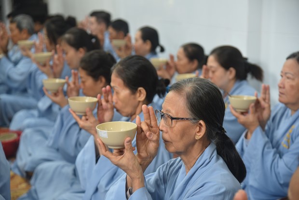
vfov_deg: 17.5
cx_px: 150
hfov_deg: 26.0
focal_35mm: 78
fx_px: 648
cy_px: 100
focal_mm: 78
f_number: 4
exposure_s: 1/60
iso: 800
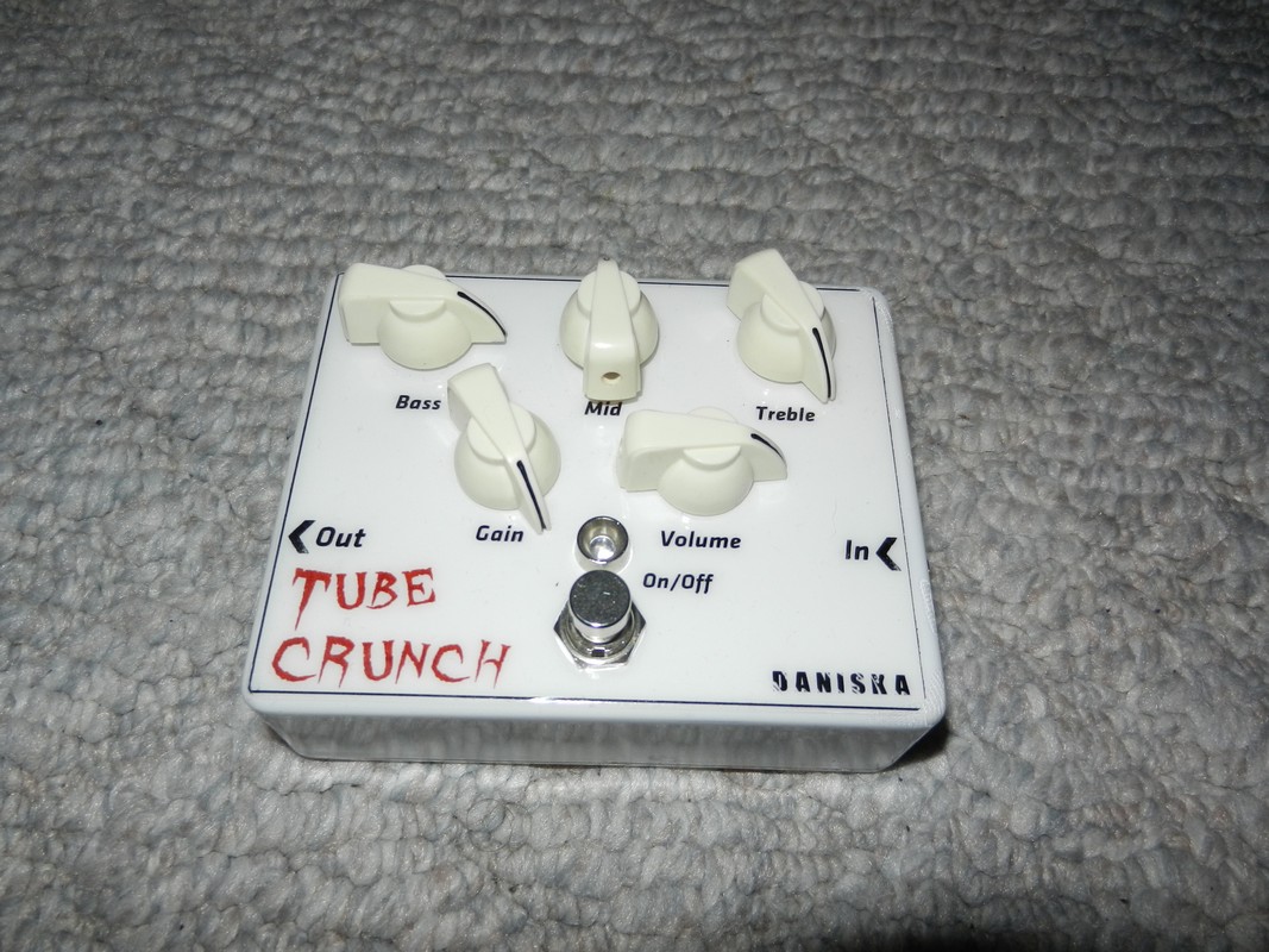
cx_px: 634
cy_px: 476
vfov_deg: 54.9
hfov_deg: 69.4
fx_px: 916
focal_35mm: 25
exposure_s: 1/30
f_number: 3.5
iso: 200
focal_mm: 4.5
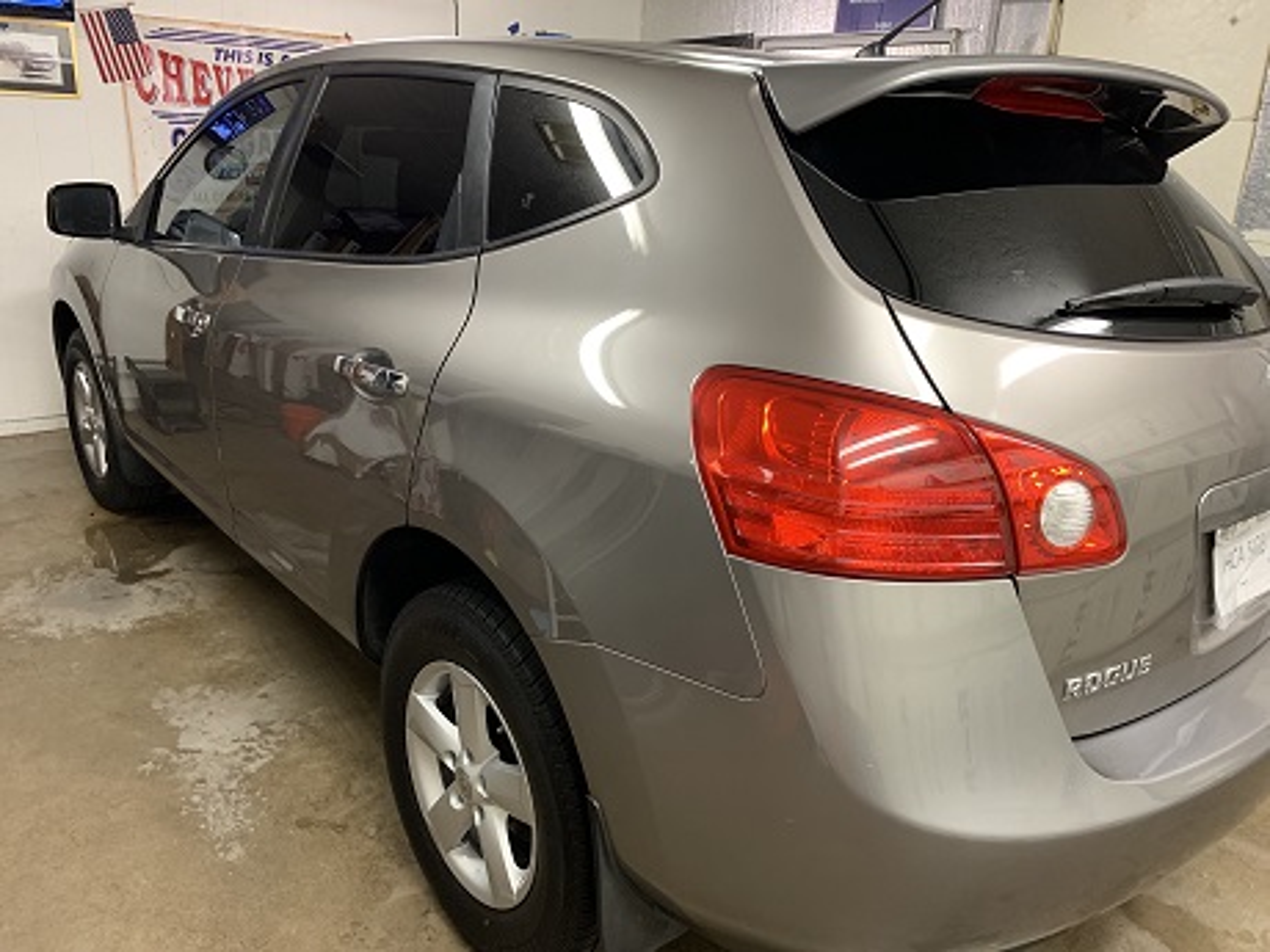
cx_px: 635
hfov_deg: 67.3
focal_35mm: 26
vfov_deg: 53.1
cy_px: 476
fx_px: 954
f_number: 1.8
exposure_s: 1/60
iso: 250
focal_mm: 4.25
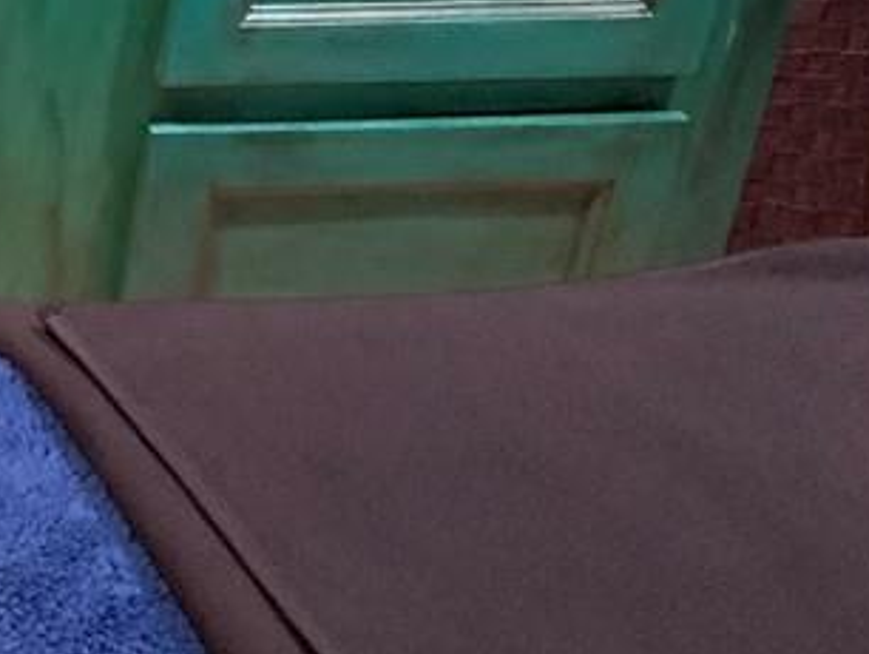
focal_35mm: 97
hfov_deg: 17.9
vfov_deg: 14.7
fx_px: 2437
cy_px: -162
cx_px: -454
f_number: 1.8
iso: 500
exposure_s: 1/30
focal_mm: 3
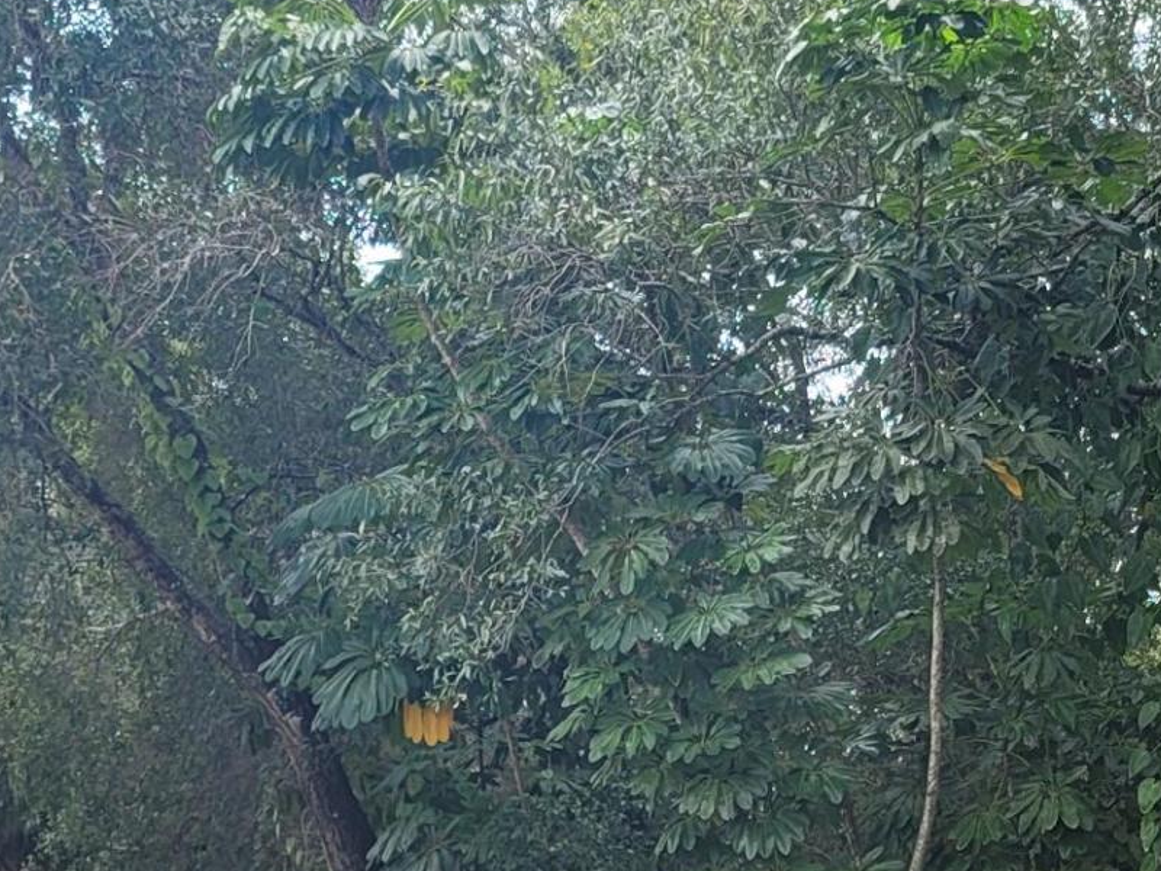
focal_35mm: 90
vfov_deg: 15.5
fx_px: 3019
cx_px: 877
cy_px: 1198
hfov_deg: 21.6
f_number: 1.8
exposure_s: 1/120
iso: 32
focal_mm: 7
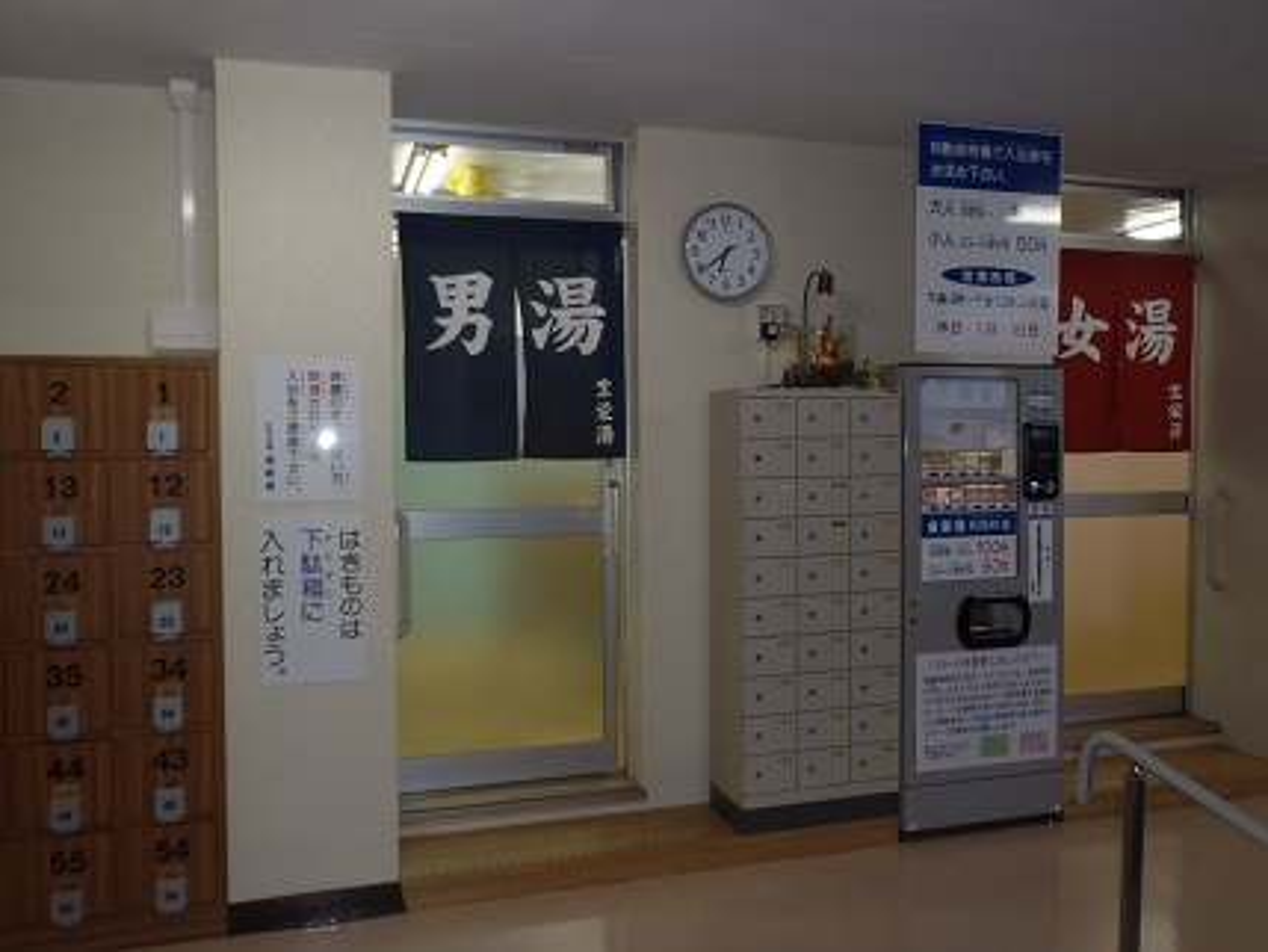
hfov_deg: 63.4
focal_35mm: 28
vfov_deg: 49.8
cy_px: 476
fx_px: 1026
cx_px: 634
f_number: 3.9
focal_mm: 5
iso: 100
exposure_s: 1/30
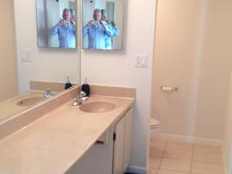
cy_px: 113
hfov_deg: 37.4
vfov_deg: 28.4
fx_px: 342
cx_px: 99
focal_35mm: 51
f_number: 2.4
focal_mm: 4.12
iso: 80
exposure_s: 1/20
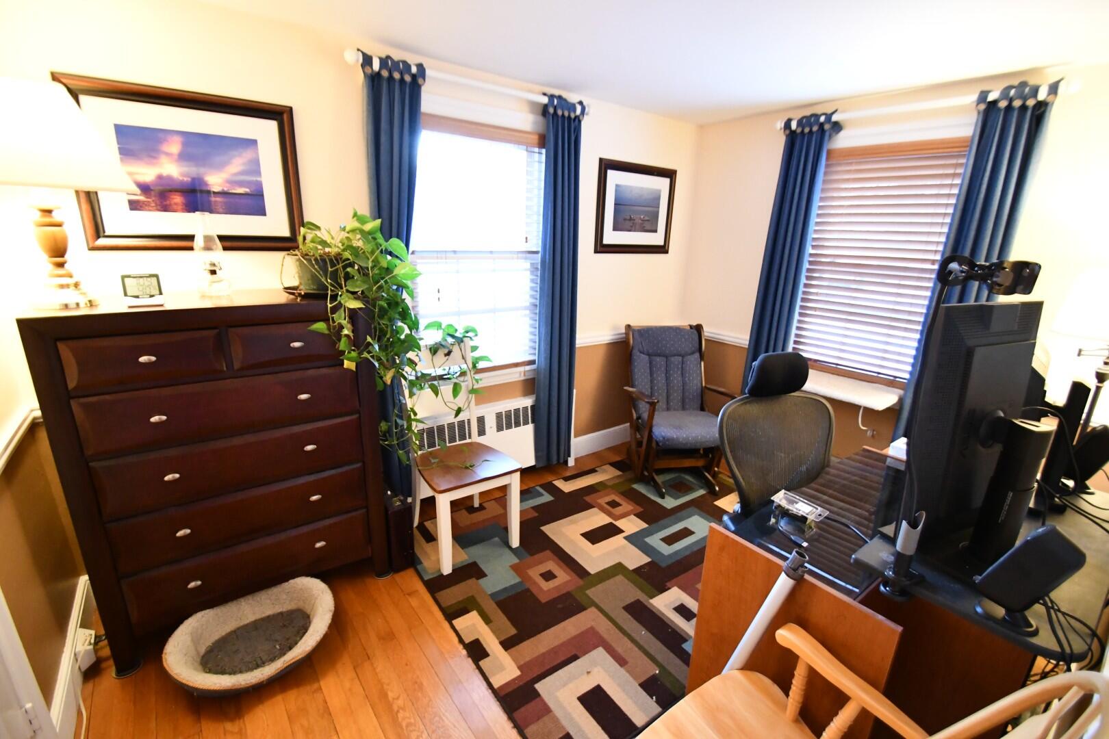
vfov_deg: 77.3
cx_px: 554
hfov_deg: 100.4
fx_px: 462
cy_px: 370
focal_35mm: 15
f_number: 3.5
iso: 5600
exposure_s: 1/60
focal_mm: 10
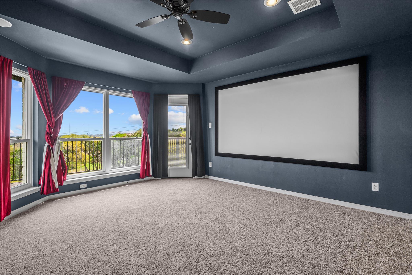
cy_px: 138
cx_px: 206
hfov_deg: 95.0
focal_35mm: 16
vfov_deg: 72.0
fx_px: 189
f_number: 8
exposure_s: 1/15
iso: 250
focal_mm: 16.5
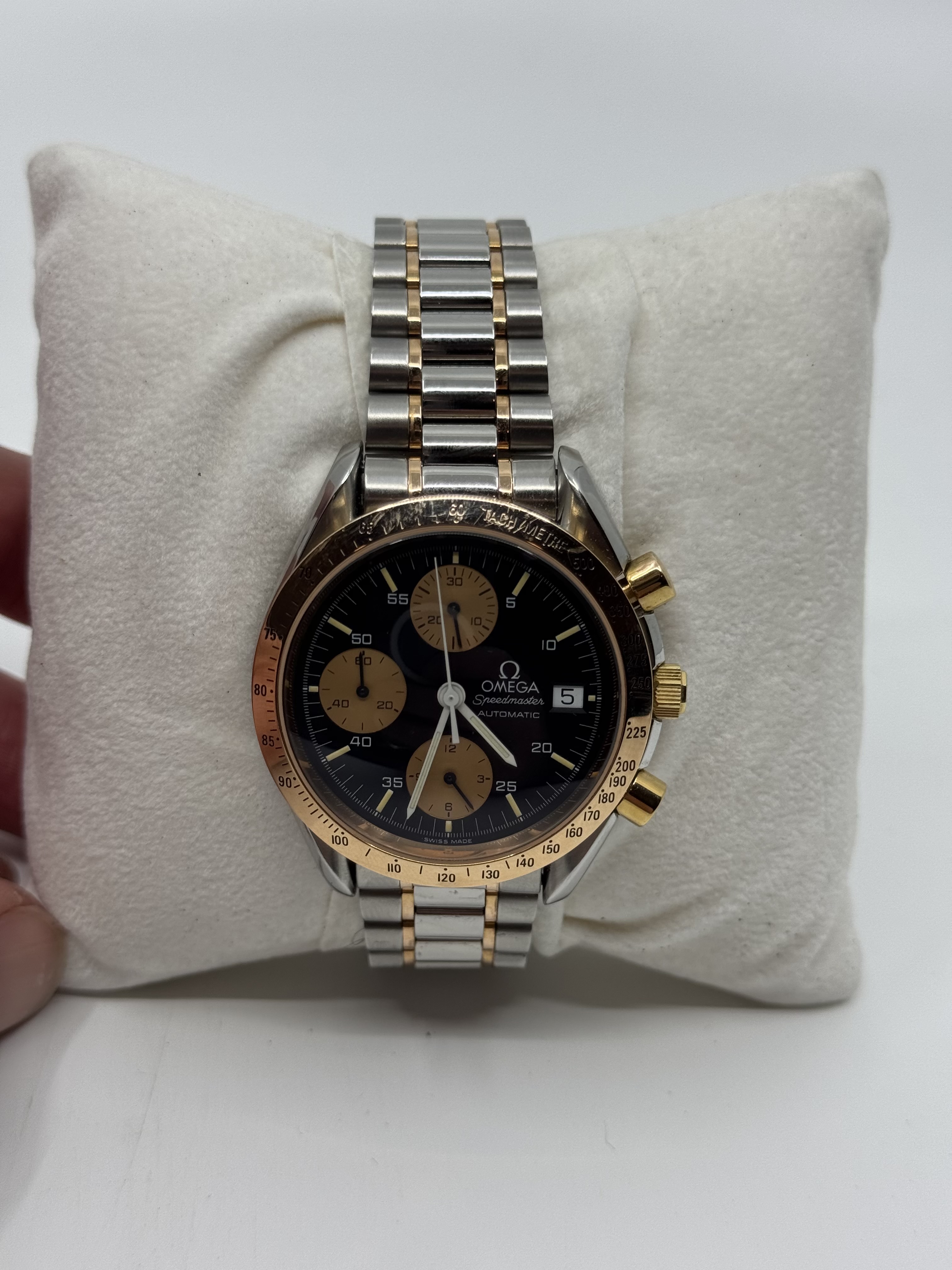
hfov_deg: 30.3
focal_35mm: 48
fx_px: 1760
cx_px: 476
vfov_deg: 39.7
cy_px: 635
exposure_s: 1/358
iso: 64
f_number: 1.78
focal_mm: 6.76
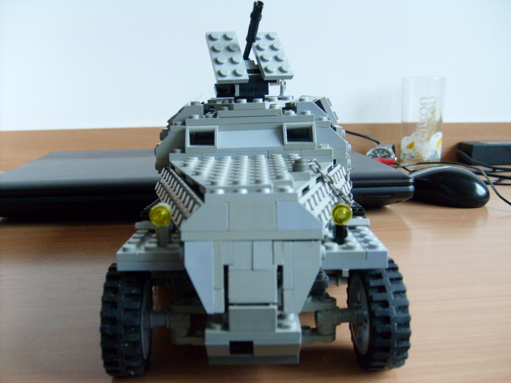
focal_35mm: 35
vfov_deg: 40.7
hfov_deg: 52.6
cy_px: 192
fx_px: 517
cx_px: 256
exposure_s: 1/15
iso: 200
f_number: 2.8
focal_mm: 5.8
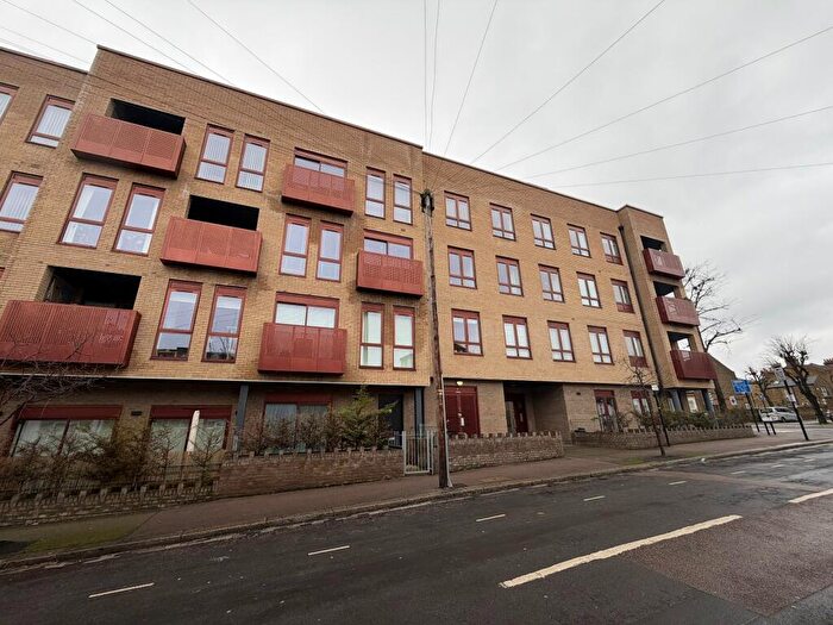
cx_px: 416
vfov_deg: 85.7
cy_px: 312
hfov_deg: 102.1
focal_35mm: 14
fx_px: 337
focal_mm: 2.22
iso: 40
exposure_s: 1/237
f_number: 2.2
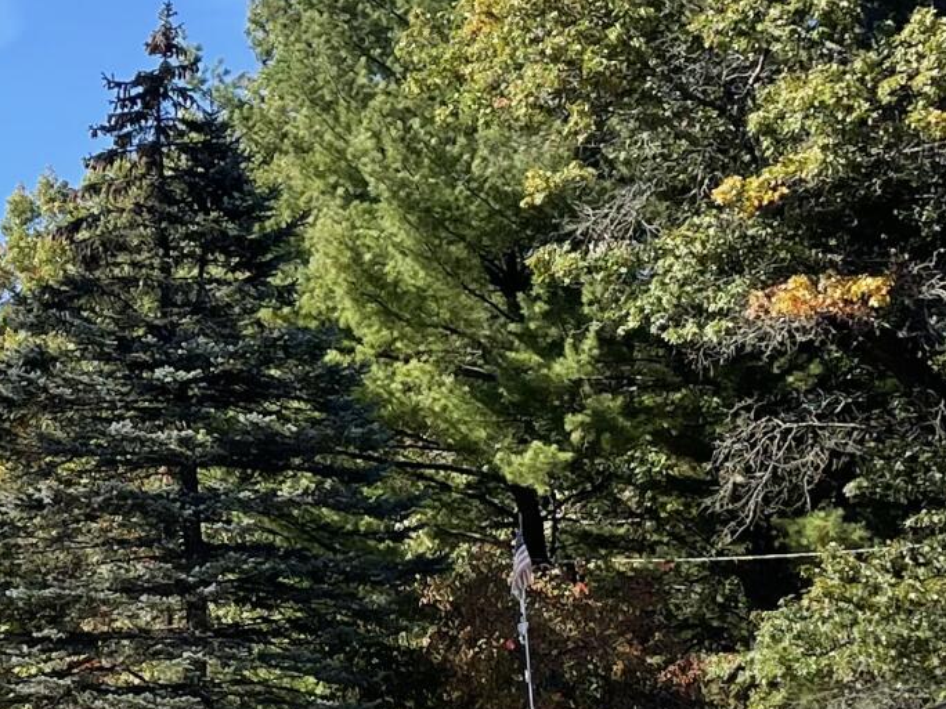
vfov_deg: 13.0
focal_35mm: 114
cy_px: 446
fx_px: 3115
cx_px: -260
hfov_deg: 16.4
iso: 32
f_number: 1.6
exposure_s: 1/1473
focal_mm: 4.2
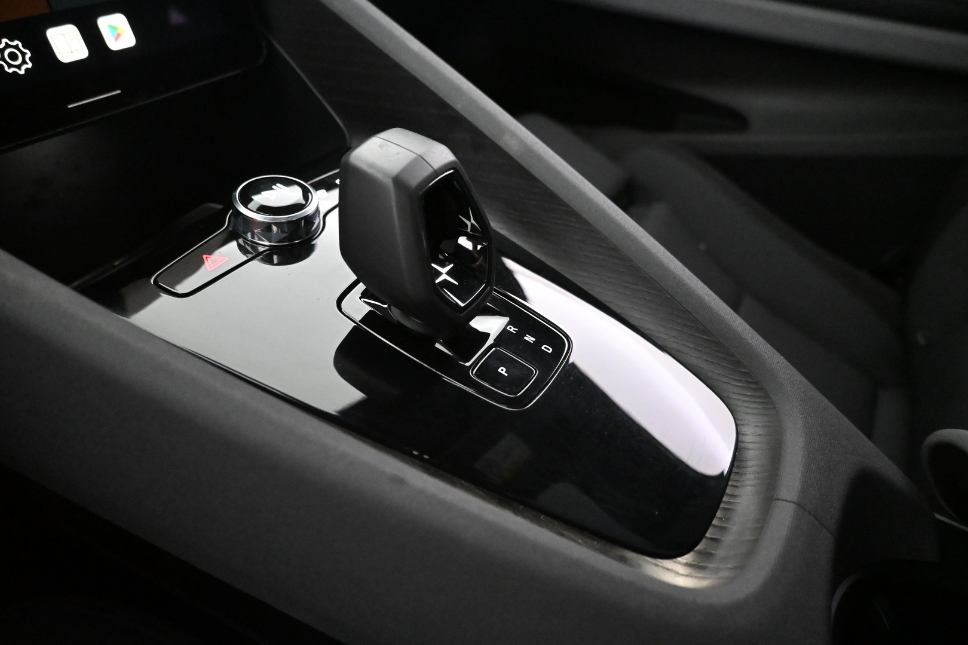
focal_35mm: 24
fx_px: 645
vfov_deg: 53.1
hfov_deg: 73.7
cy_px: 322
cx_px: 484
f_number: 3.5
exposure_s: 1/60
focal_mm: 16
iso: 8000
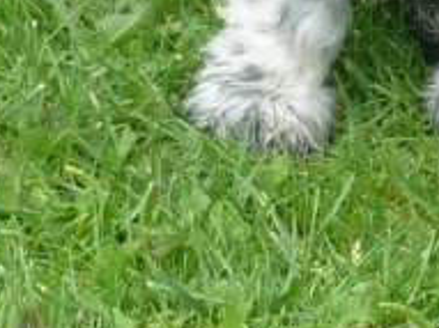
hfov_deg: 13.3
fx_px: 1648
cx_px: 850
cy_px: -273
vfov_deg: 10.7
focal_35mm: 130
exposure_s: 1/400
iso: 80
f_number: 2.8
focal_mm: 5.5
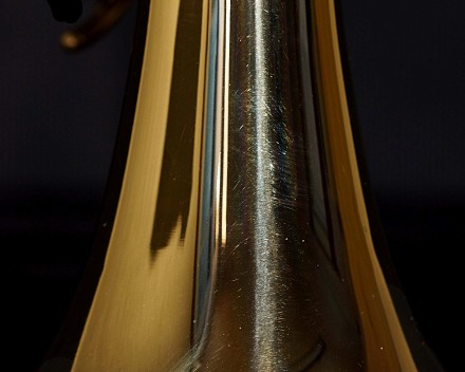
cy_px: 106
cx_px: 216
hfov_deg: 7.5
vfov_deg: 6.0
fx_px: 3564
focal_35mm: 259
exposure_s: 10
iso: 100
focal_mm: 90
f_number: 5
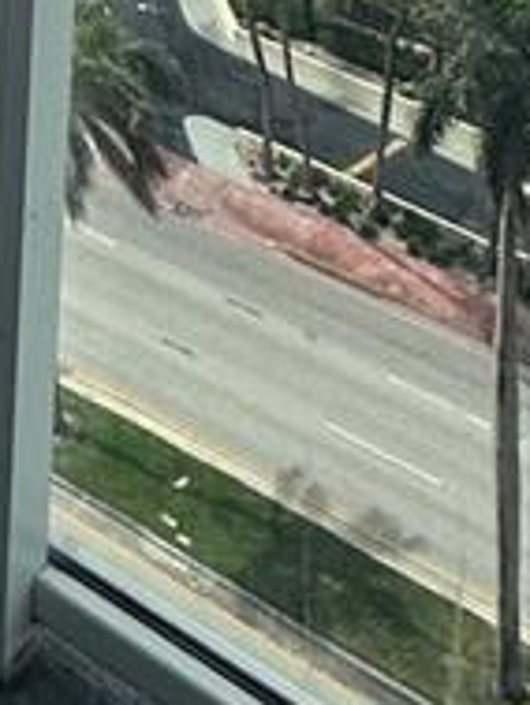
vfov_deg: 17.4
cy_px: -601
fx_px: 1815
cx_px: -332
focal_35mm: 89
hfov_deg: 15.0
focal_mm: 2.22
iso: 50
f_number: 2.2
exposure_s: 1/3610
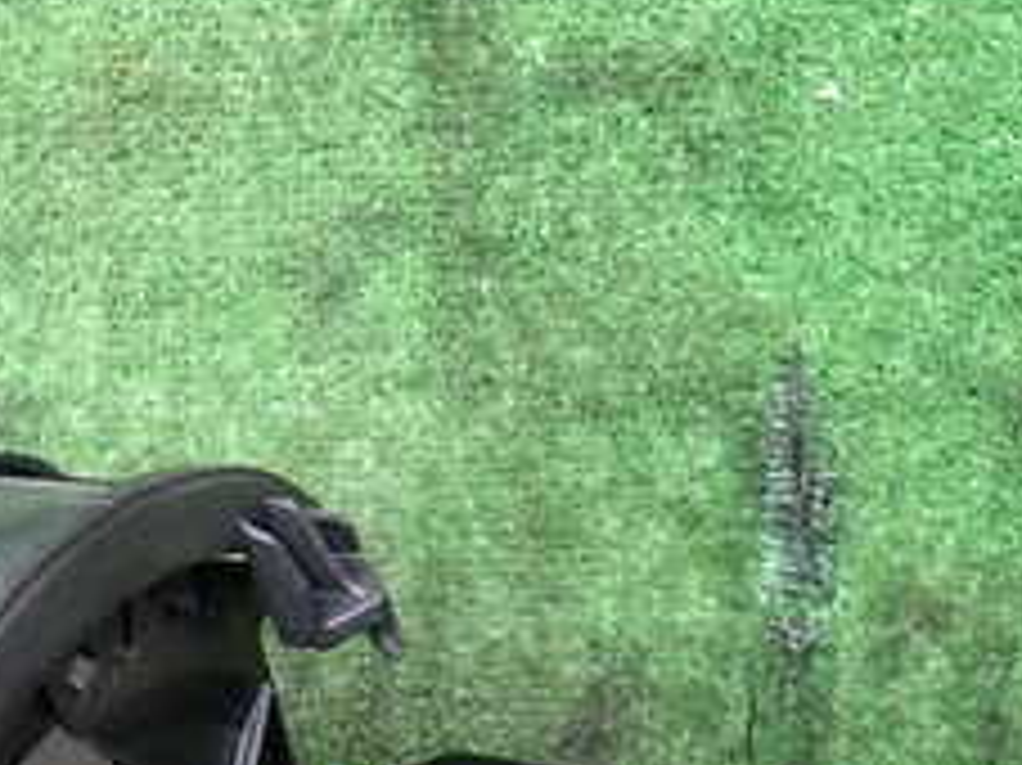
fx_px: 1948
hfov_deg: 26.3
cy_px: 729
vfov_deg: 21.6
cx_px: -194
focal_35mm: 66
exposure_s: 1/50
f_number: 2
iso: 200
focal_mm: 4.5
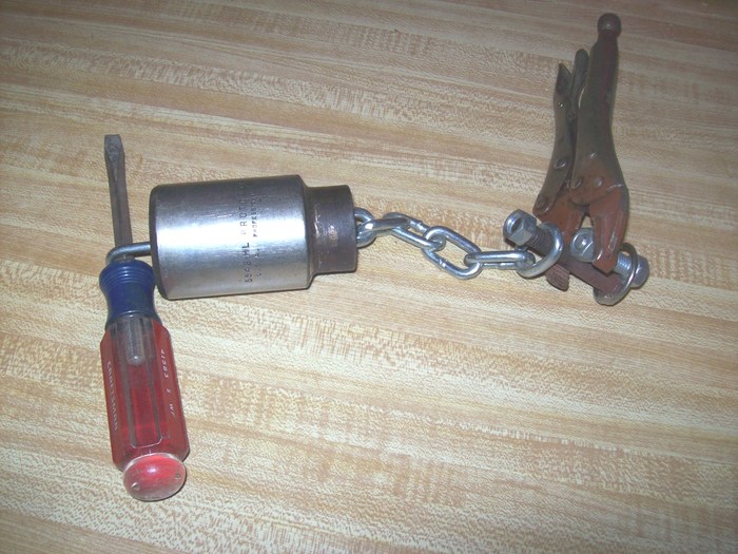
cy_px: 277
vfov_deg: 39.7
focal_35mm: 36
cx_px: 369
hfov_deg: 51.4
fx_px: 768
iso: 80
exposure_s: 1/64
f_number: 2.7
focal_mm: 6
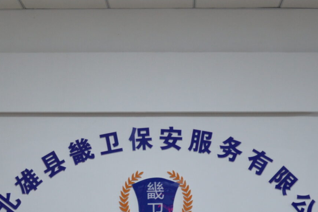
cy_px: 263
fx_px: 945
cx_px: 158
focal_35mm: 107
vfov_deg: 12.5
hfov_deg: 19.1
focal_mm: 24
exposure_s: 1/20
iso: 400
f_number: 4
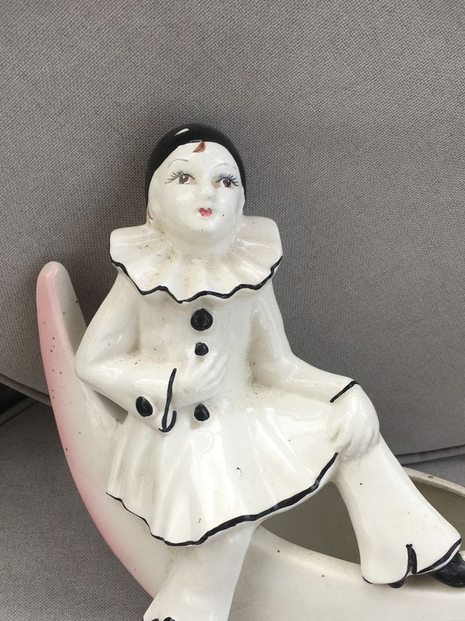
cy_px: 372
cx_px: 240
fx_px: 627
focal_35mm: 35
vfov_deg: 52.3
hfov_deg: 40.7
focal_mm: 4.15
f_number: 2.2
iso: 25
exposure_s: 1/356
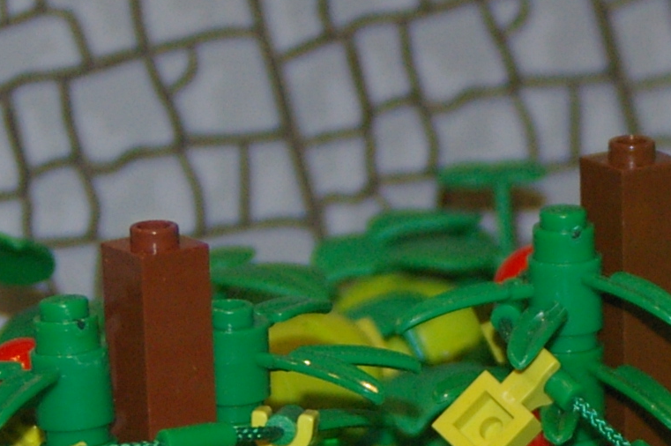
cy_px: 509
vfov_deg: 4.0
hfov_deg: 6.0
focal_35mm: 344
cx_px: 688
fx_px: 6406
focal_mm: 58
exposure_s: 1/90
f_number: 5.6
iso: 800
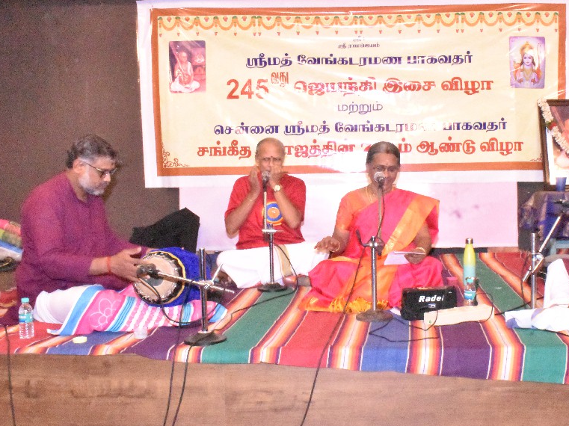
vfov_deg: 32.4
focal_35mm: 45
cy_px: 206
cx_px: 351
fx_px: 734
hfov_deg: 42.1
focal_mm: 23
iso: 25600
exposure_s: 1/125
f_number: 25
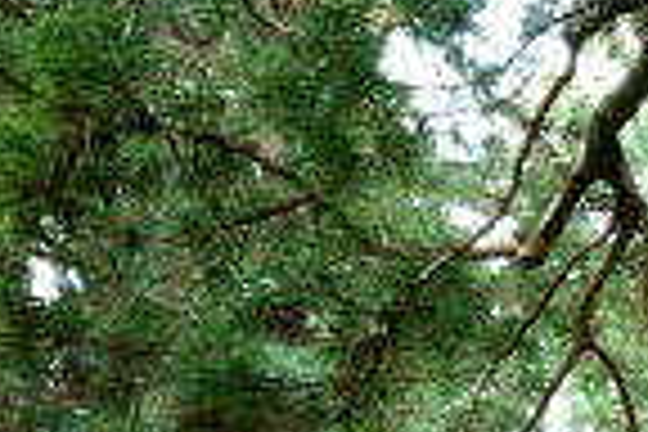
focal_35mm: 111
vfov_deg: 11.9
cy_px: 614
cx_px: 992
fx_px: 1998
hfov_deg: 16.6
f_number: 2.8
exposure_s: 1.6
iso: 320
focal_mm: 35
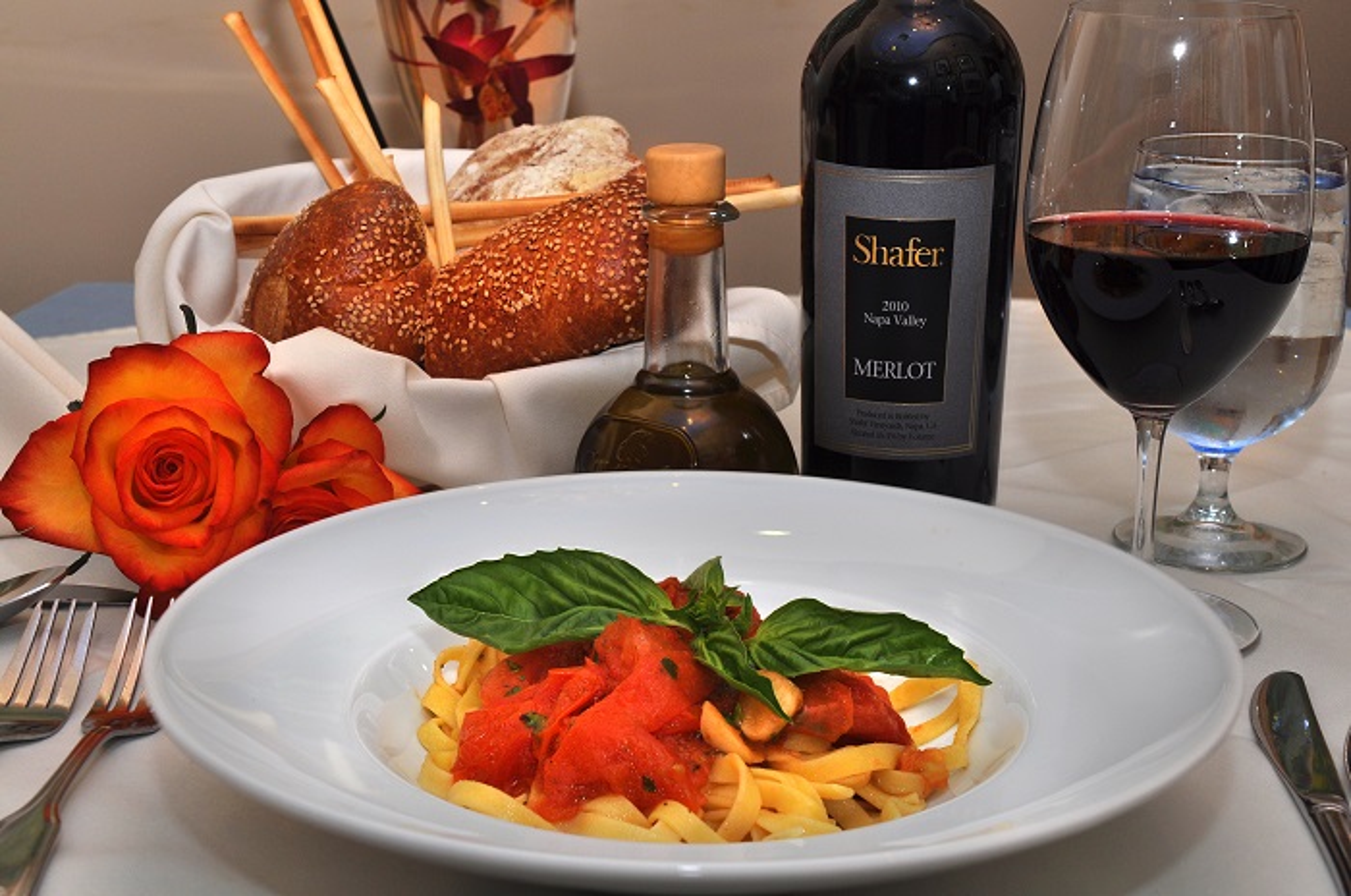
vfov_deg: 23.7
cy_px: 448
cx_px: 676
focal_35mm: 57
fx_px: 2135
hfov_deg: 35.1
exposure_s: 1/40
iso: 200
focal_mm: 38
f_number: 8
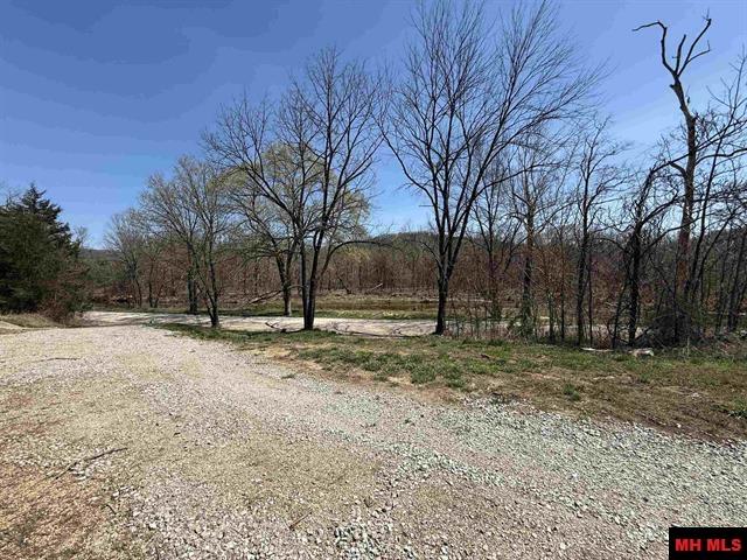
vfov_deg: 85.7
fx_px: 302
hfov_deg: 102.1
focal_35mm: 14
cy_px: 280
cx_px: 374
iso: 50
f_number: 2.2
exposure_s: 1/2165
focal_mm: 2.22
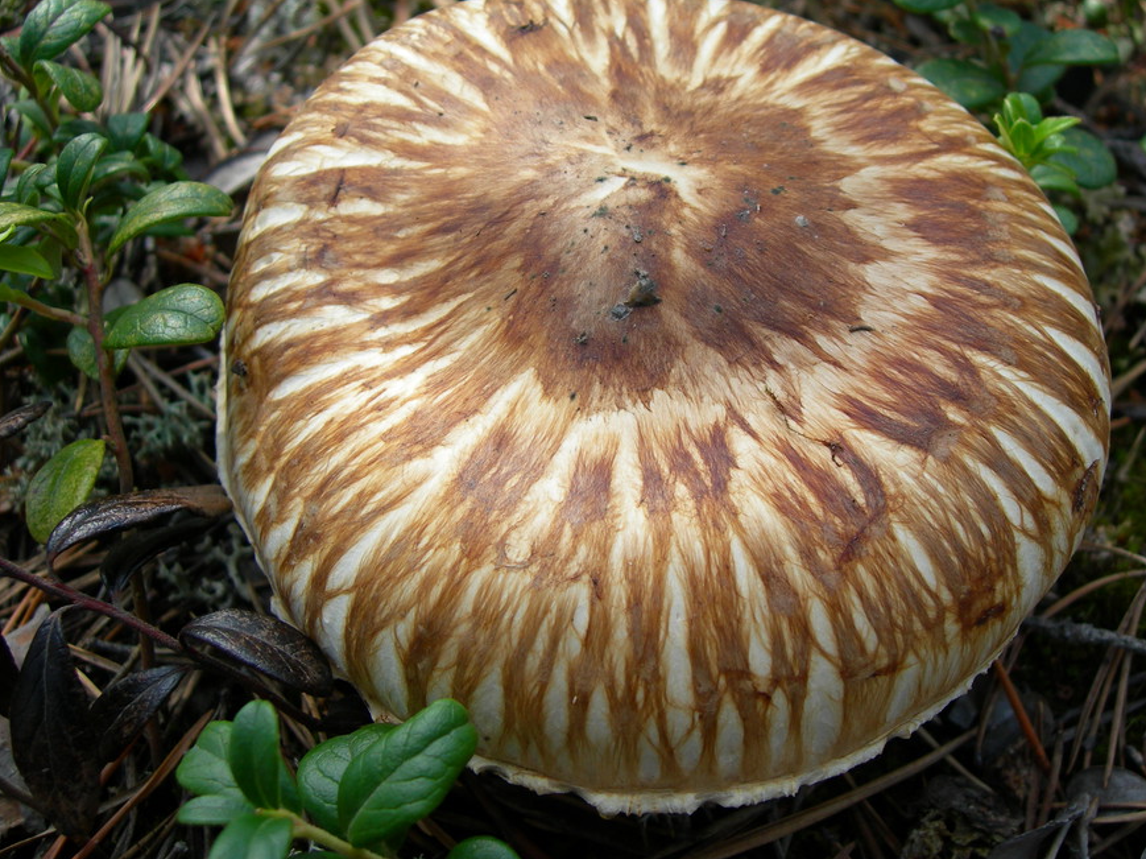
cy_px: 406
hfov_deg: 44.8
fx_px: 1390
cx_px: 601
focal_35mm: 42
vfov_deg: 34.3
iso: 50
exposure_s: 1/267
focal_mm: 7.8
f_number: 2.8
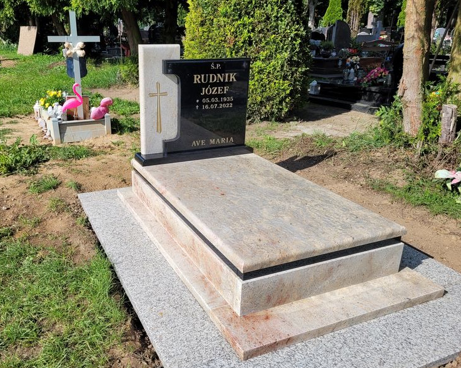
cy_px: 188
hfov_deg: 56.7
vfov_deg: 47.1
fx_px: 423
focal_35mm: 31
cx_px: 184
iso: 40
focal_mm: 5.4
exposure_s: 1/2443
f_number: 1.8
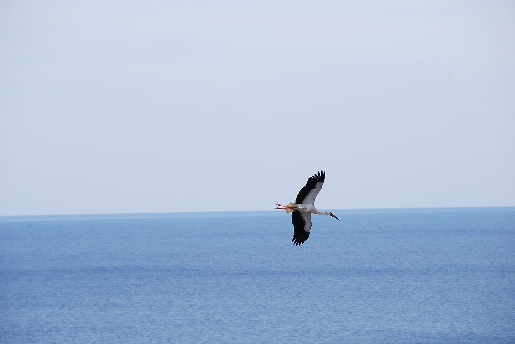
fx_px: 4296
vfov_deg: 4.6
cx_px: 258
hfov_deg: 6.9
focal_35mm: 300
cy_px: 172
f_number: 10
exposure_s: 1/250
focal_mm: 200
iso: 140
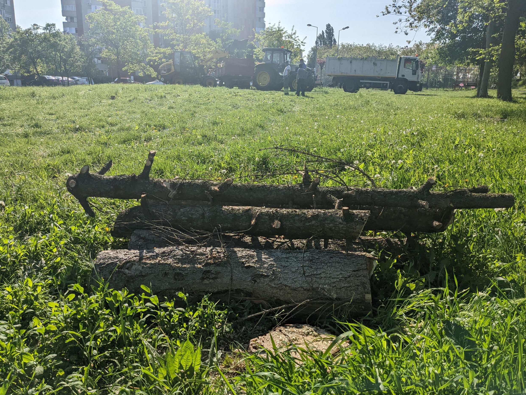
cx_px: 261
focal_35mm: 28
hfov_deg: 63.5
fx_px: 425
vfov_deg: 49.7
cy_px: 202
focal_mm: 4.38
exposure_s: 1/4695
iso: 54
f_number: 1.73
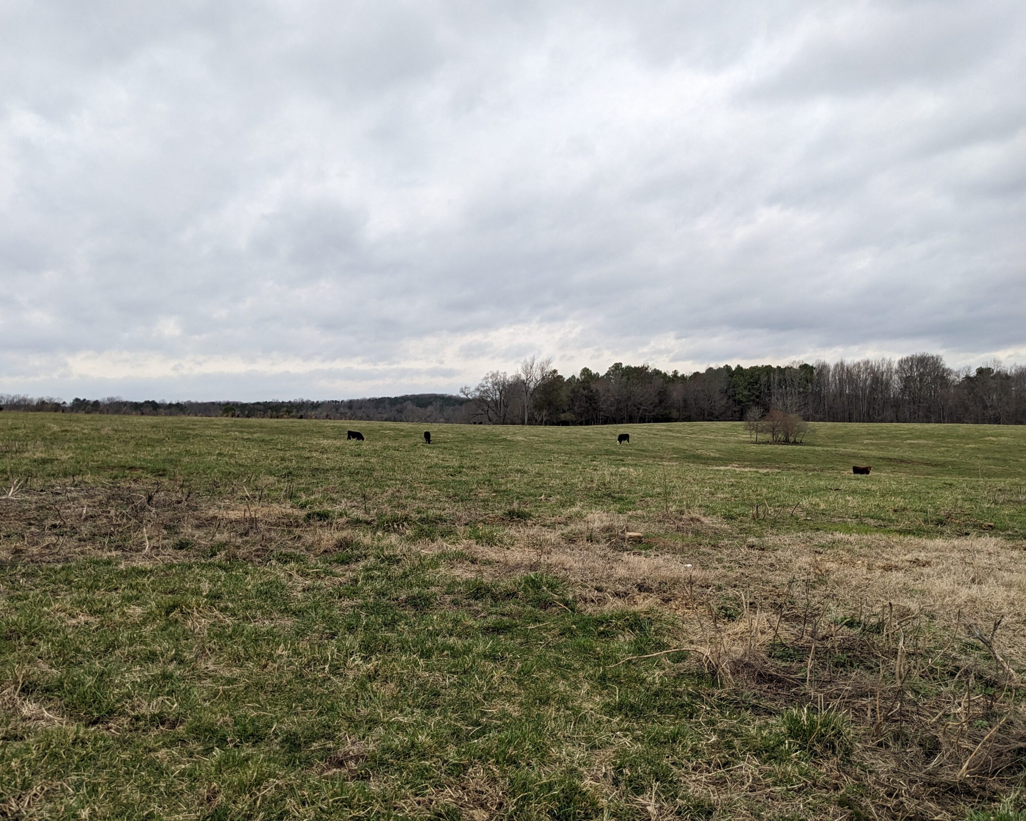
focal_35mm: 29
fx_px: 881
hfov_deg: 60.3
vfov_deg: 50.0
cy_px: 410
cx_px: 467
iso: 72
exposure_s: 1/1232
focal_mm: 4.38
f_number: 1.73
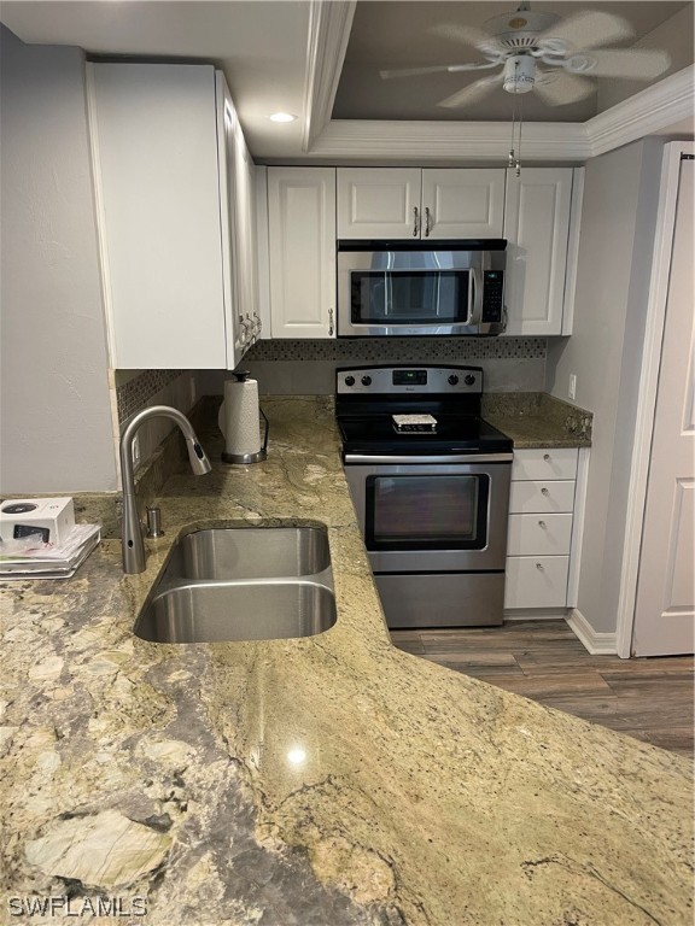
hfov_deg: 53.1
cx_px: 348
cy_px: 463
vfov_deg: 67.3
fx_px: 696
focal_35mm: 26
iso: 125
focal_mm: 4.2
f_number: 1.6
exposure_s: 1/60
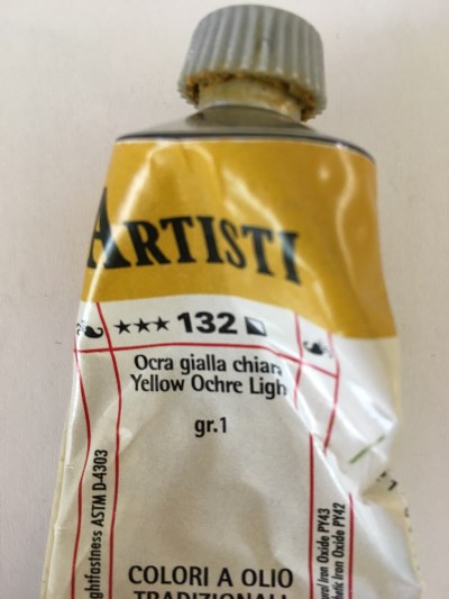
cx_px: 224
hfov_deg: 48.2
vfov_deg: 61.6
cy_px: 300
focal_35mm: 29
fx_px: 501
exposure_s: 1/33
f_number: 2.2
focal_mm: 4.15
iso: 125
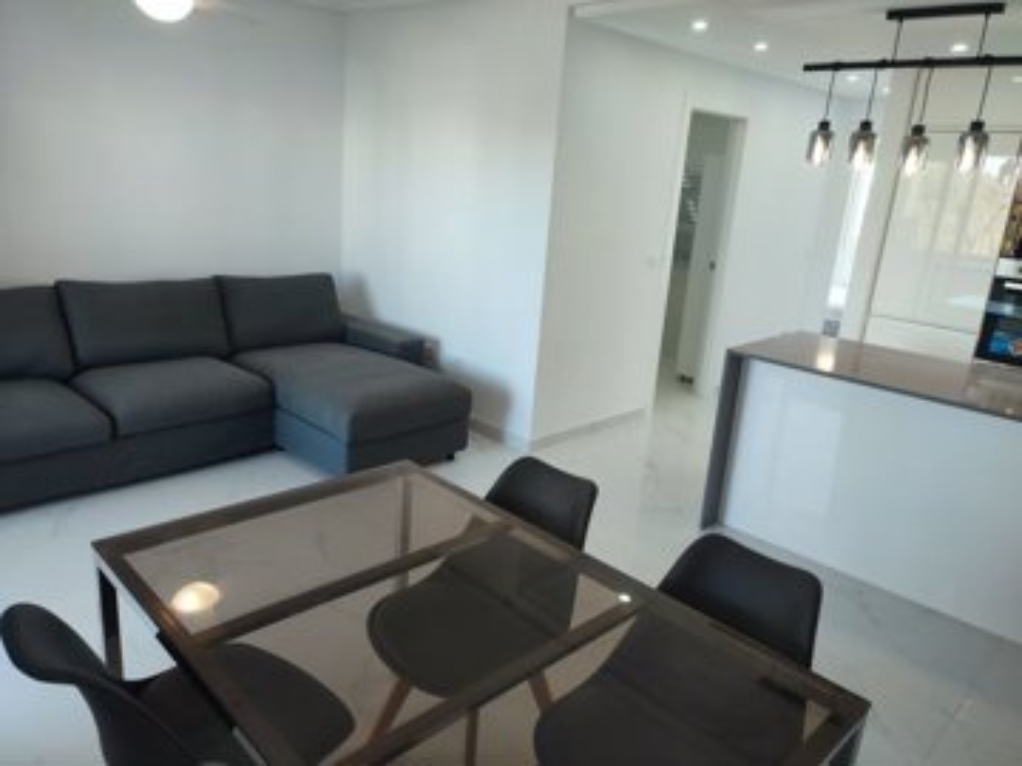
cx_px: 511
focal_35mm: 25
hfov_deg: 69.4
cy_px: 383
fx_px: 738
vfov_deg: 54.9
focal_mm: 6.04
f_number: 1.9
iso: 166
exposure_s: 1/50
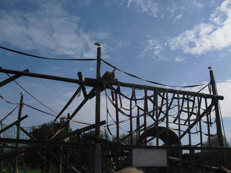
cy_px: 86
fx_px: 240
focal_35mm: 36
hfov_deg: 51.4
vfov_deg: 39.7
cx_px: 116
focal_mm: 6.3
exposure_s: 1/400
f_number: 7.8
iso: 64
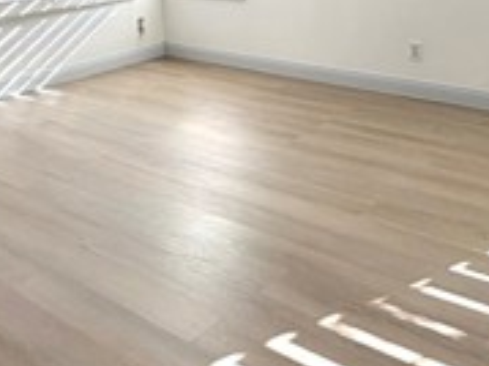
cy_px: -49
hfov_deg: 36.8
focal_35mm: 50
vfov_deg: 26.5
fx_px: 706
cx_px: 96
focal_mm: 2.22
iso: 40
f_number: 2.2
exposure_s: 1/134
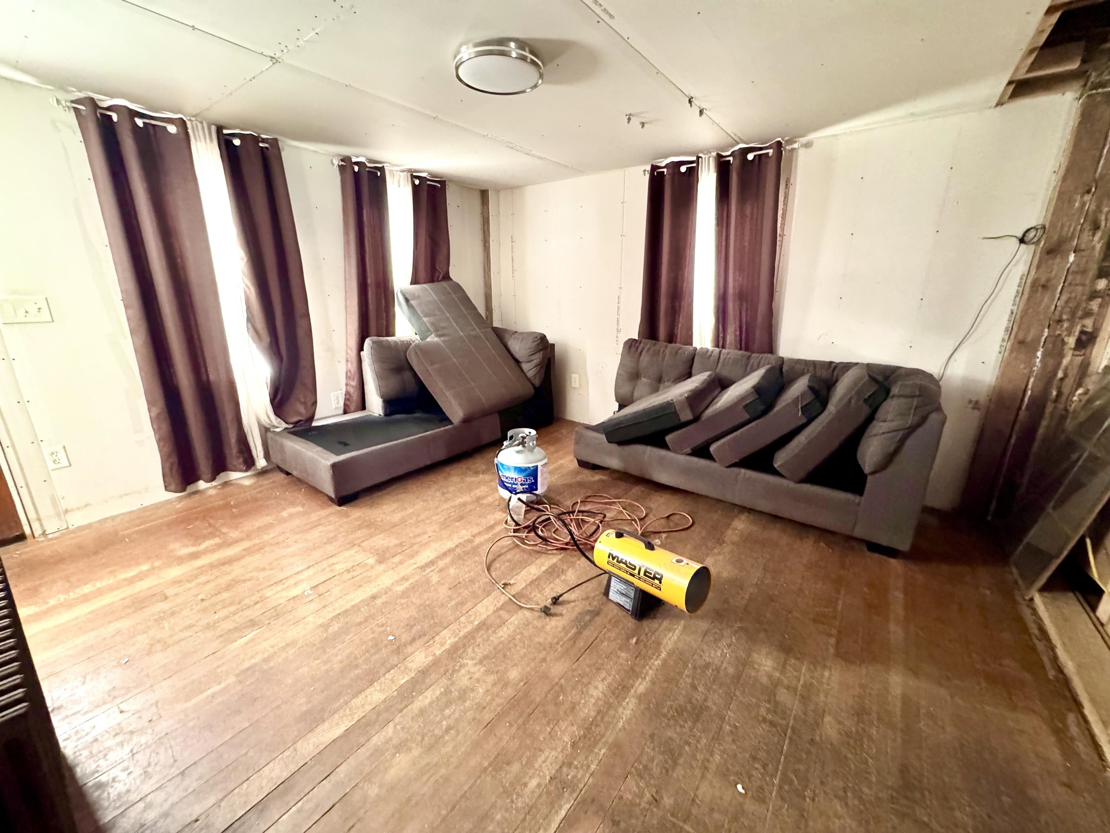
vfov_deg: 85.7
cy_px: 416
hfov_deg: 102.1
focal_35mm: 14
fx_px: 449
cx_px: 555
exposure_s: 1/60
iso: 1250
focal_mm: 2.22
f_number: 2.2
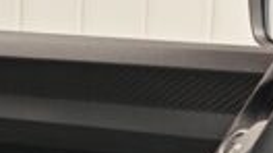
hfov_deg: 11.0
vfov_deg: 5.8
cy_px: 447
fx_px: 1403
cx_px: -17
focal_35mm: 194
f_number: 1.6
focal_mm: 5.4
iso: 160
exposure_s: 1/50
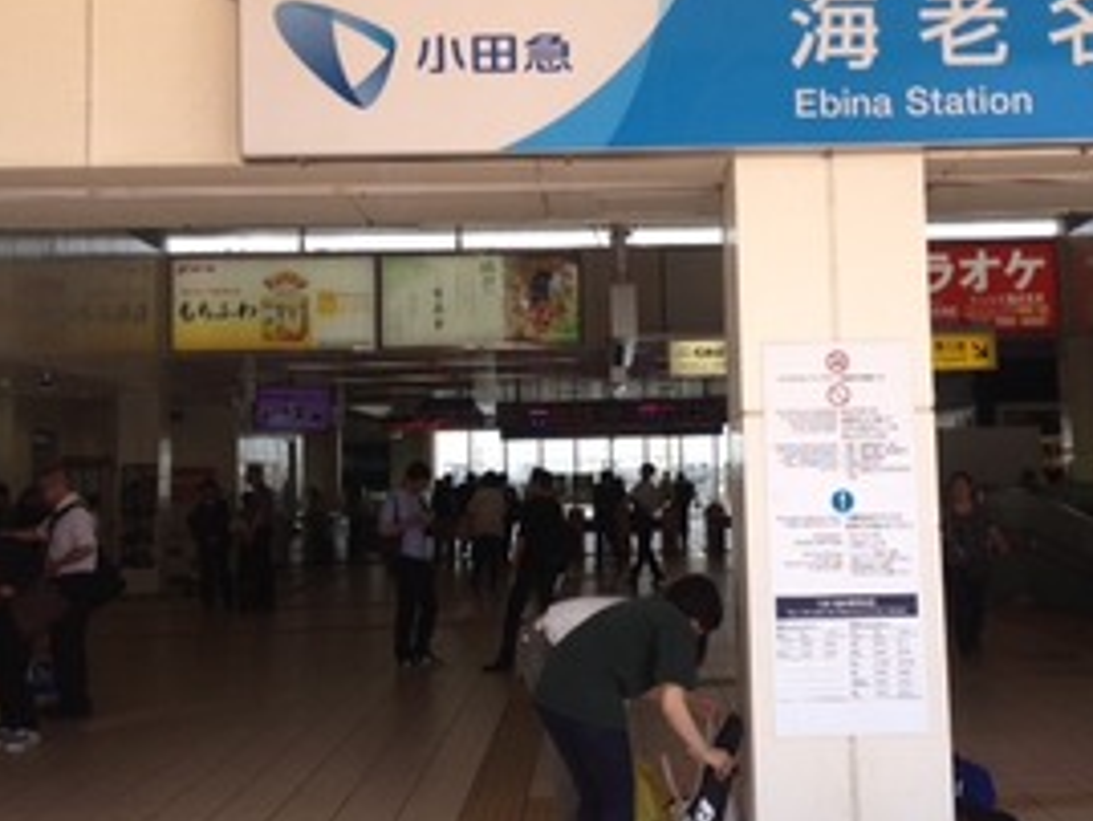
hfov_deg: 36.6
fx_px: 1643
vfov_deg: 28.0
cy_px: 333
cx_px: 679
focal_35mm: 52
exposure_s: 1/433
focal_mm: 4.28
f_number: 2.4
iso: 50
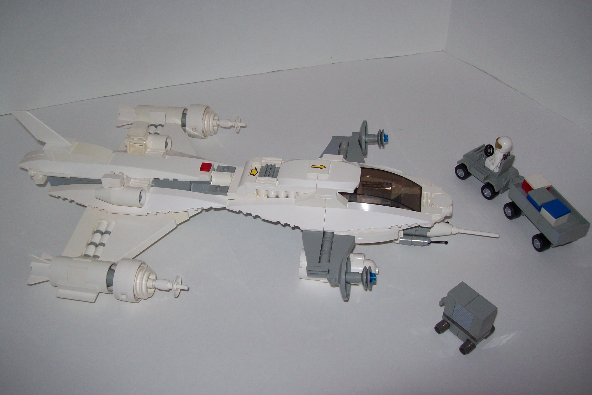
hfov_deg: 50.7
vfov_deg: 35.0
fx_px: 625
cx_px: 294
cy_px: 190
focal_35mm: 38
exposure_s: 1/64
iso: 80
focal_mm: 6
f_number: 2.7
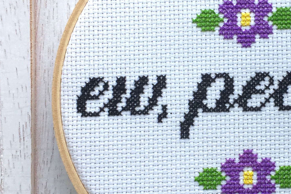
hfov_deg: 28.2
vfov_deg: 19.5
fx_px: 566
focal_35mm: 70
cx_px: 236
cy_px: 102
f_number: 2.2
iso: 40
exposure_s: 1/120
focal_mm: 4.15
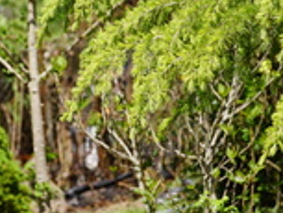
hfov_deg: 3.5
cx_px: 120
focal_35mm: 564
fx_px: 4615
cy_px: 81
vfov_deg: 2.6
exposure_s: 1/250
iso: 100
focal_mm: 150
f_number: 6.3
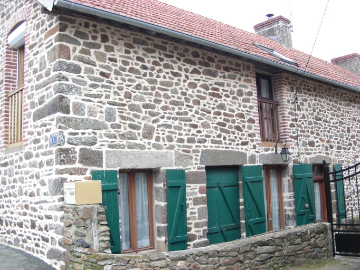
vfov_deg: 37.7
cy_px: 135
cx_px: 180
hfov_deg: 49.0
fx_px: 395
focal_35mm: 38
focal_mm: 6.3
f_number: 3.5
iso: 50
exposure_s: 1/31.5
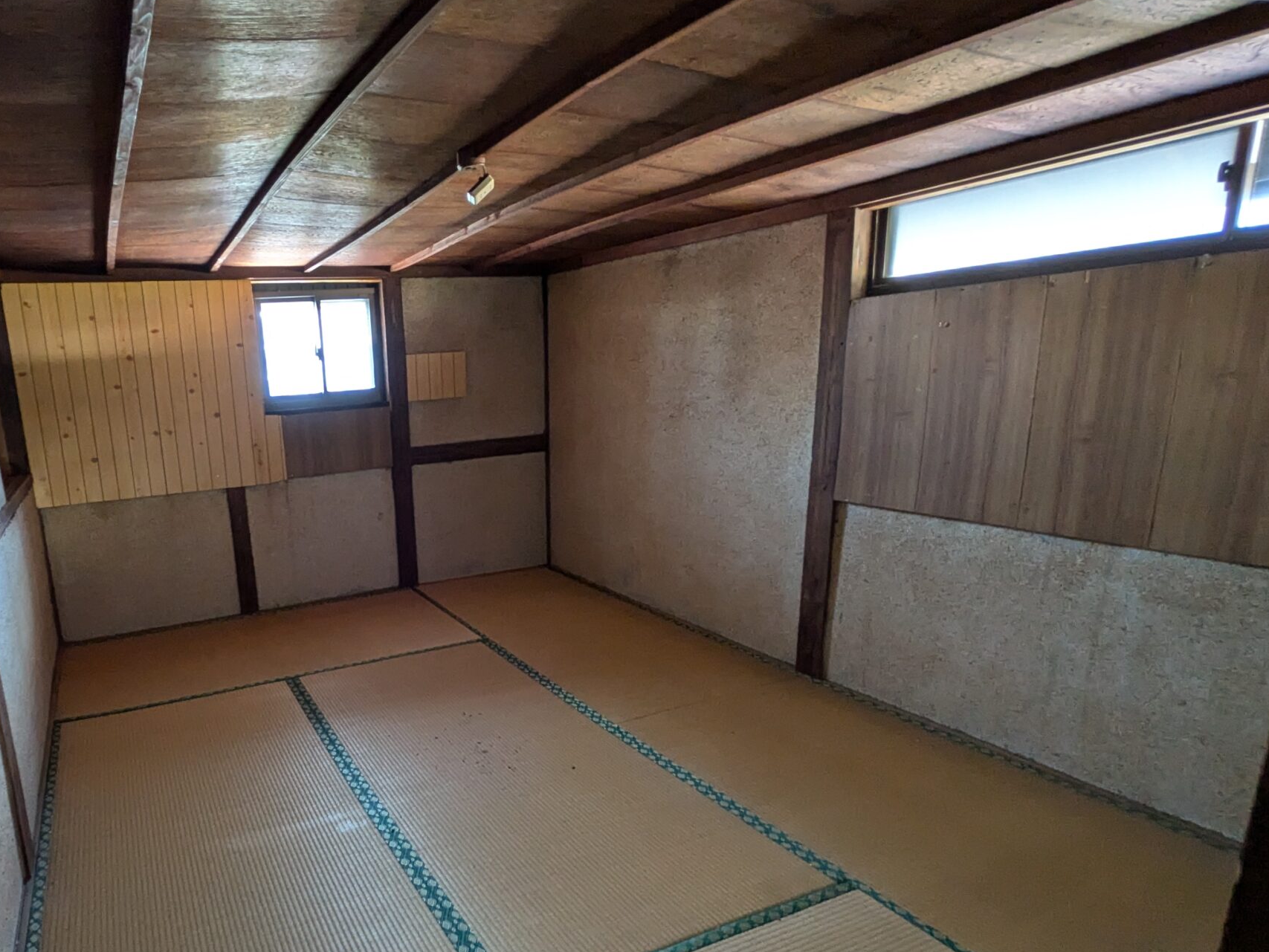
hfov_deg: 75.6
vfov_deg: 63.1
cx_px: 387
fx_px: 770
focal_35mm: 21
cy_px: 551
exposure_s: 1/30
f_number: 2.2
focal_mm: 1.83
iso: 248
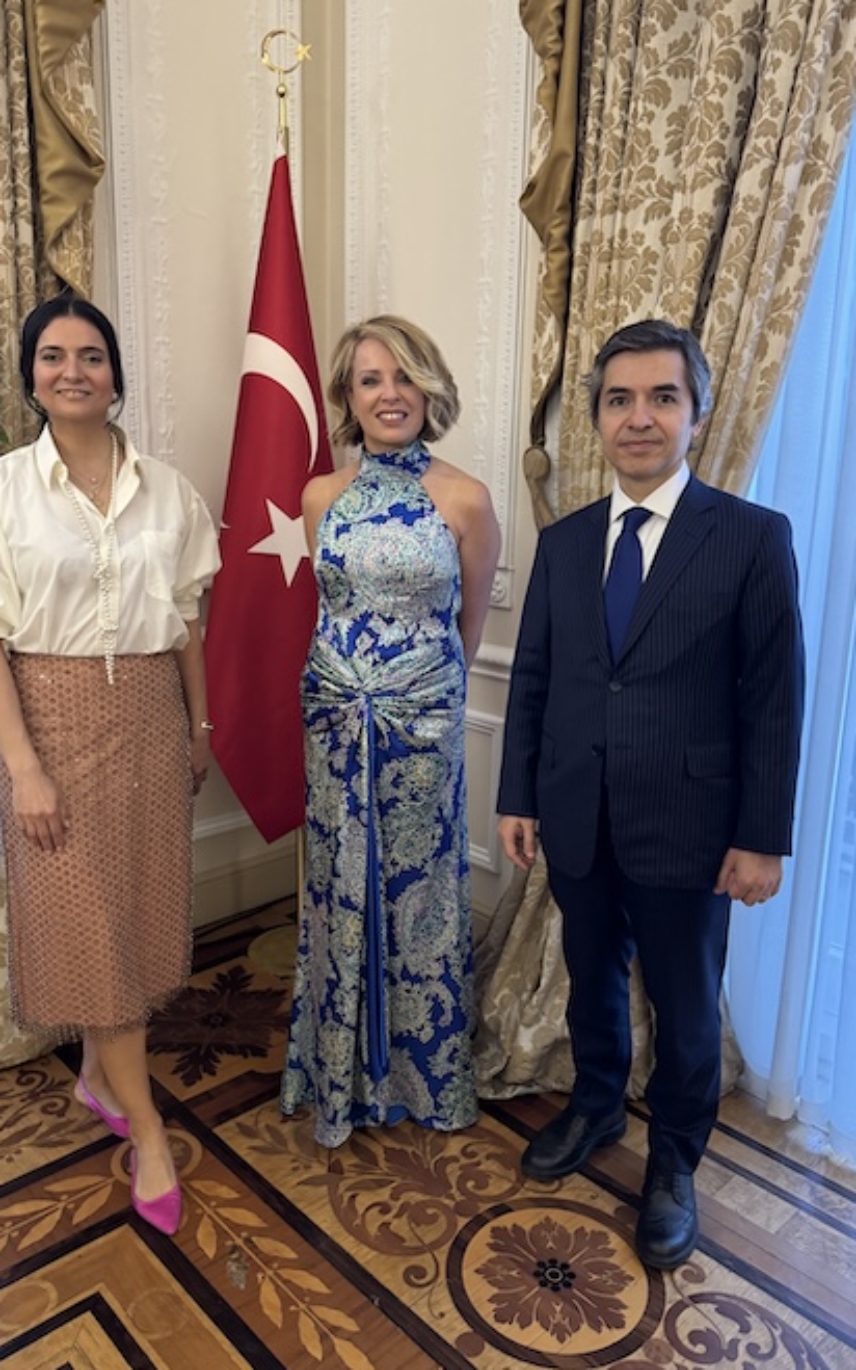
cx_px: 431
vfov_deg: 70.4
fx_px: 970
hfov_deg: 47.6
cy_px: 677
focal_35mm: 26
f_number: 1.78
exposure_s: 1/33
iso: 640
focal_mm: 6.76
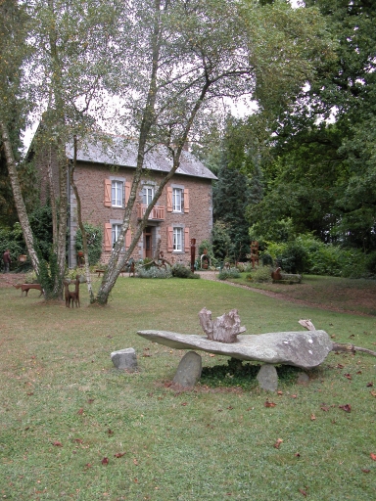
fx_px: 507
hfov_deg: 40.7
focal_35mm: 35
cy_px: 250
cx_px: 188
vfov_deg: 52.6
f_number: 2.8
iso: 100
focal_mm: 8.9
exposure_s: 1/49.8
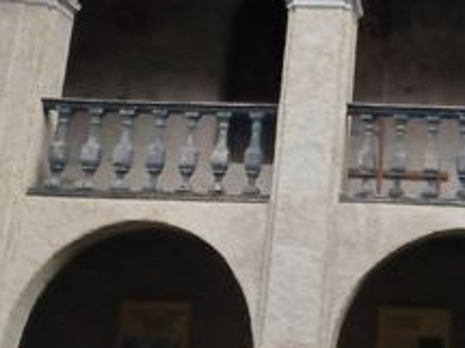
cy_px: -115
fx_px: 1249
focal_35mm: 93
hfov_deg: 20.5
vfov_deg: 15.1
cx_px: 446
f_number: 1.8
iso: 32
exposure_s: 1/138
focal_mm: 4.6
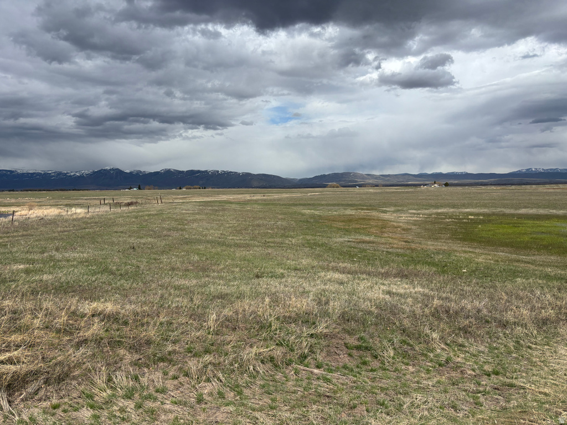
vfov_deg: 53.1
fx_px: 426
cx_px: 284
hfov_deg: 67.3
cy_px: 212
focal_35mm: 26
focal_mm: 5.96
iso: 50
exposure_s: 1/6329
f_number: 1.6
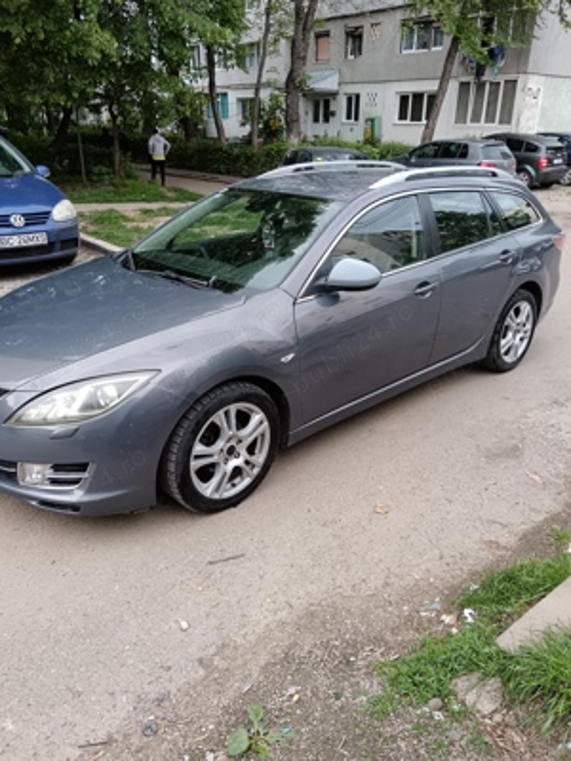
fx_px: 594
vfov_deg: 65.3
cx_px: 286
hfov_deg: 51.4
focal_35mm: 27
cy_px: 380
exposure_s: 1/50
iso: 314
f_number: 1.9
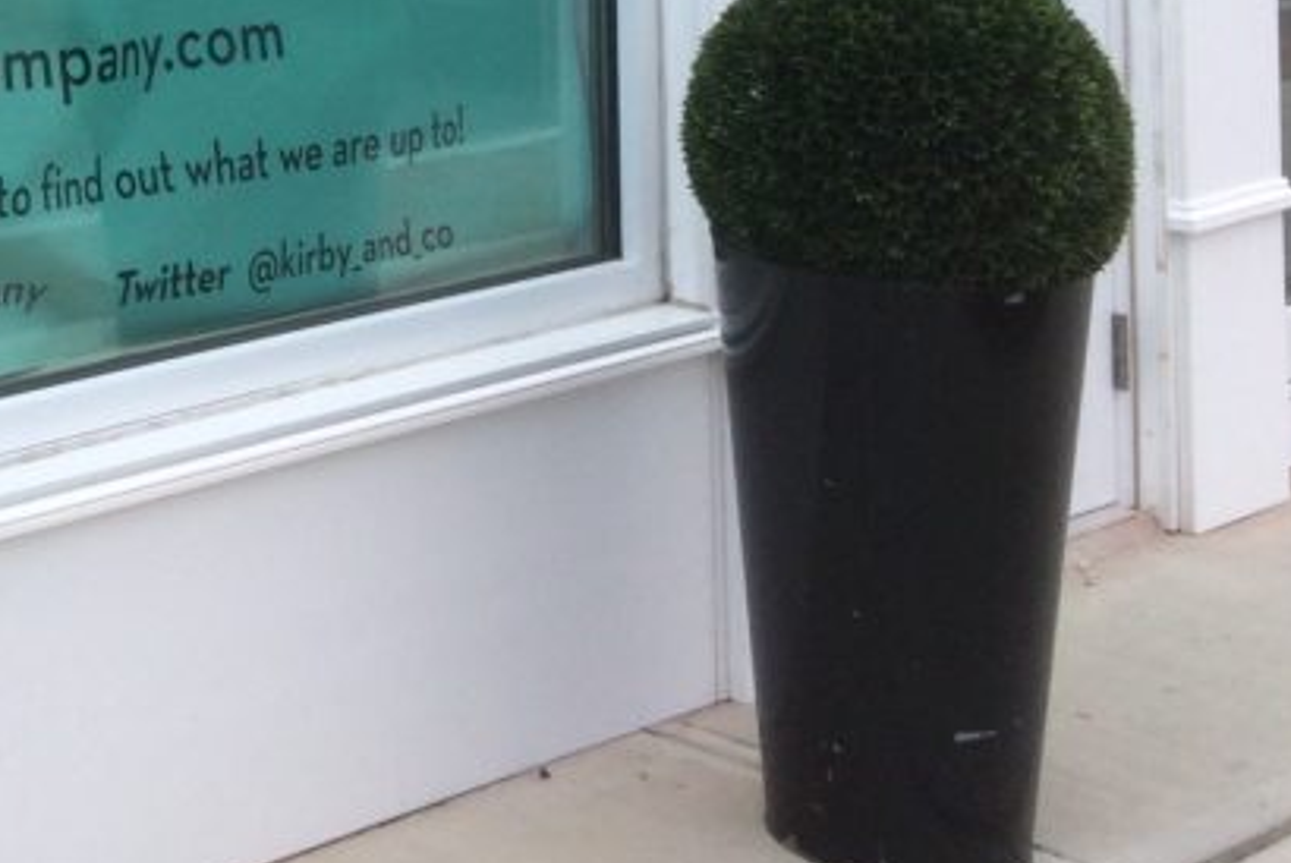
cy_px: -457
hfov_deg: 21.7
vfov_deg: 14.7
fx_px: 3086
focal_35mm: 86
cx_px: -302
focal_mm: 4.15
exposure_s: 1/760
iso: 32
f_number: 2.2
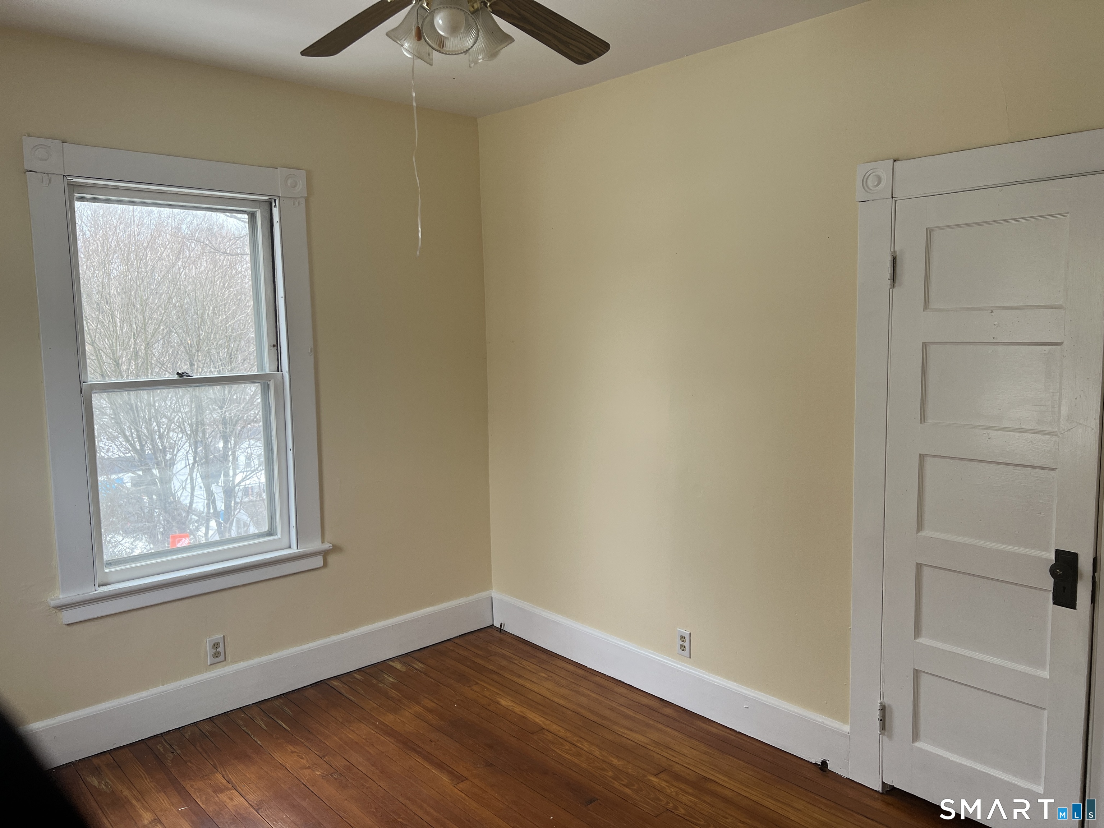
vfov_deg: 53.1
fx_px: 829
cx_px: 552
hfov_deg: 67.3
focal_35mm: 26
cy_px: 414
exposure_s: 1/121
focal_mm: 5.7
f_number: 1.5
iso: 50
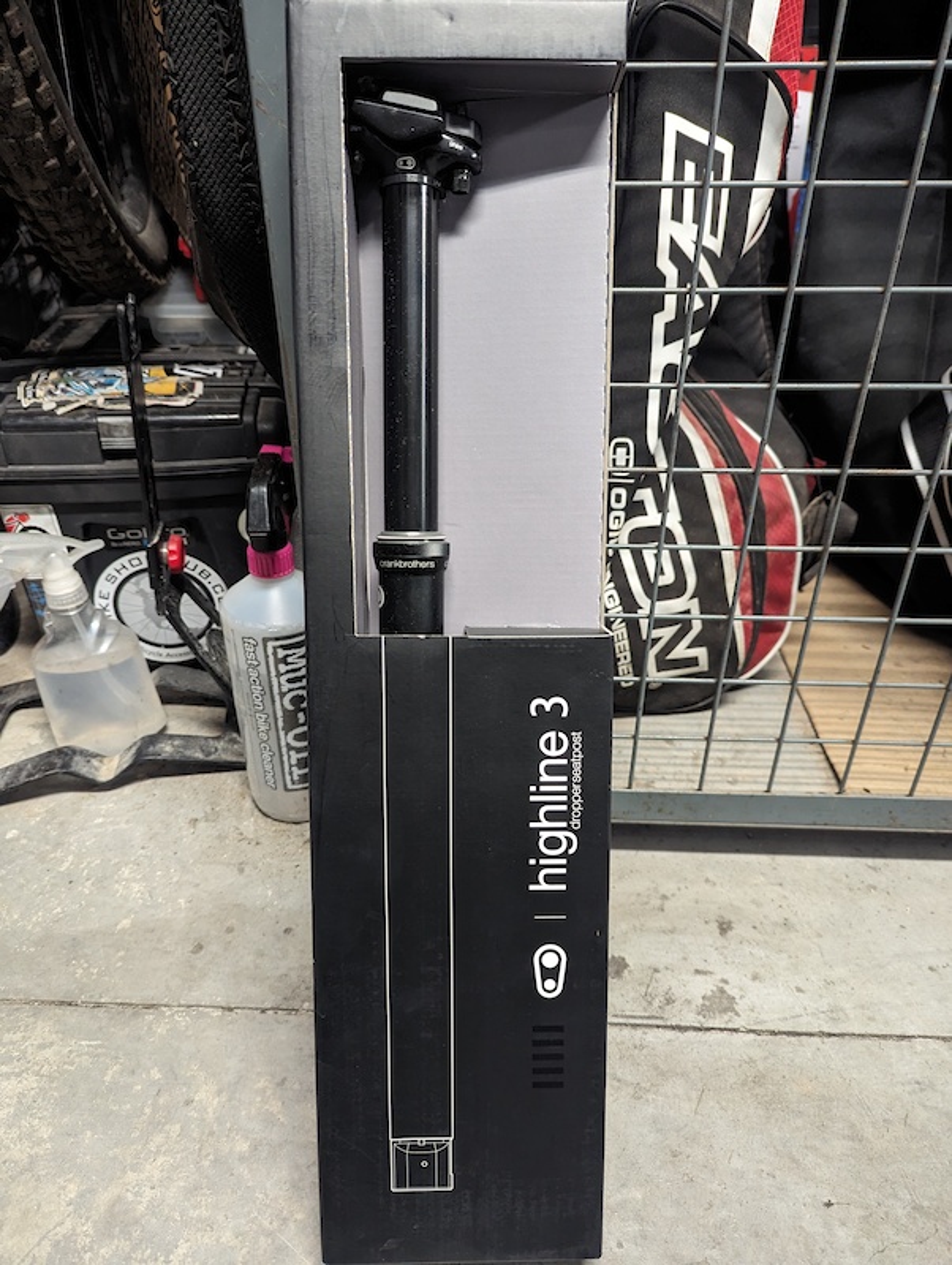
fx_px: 878
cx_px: 476
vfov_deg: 71.5
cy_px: 632
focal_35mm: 24
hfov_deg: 56.9
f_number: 1.85
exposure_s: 1/23.8
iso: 648
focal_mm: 6.81
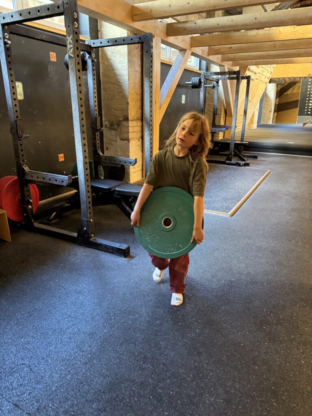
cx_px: 156
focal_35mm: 24
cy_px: 208
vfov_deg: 71.6
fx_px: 288
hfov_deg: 56.8
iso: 640
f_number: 1.78
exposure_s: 1/33
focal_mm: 6.76
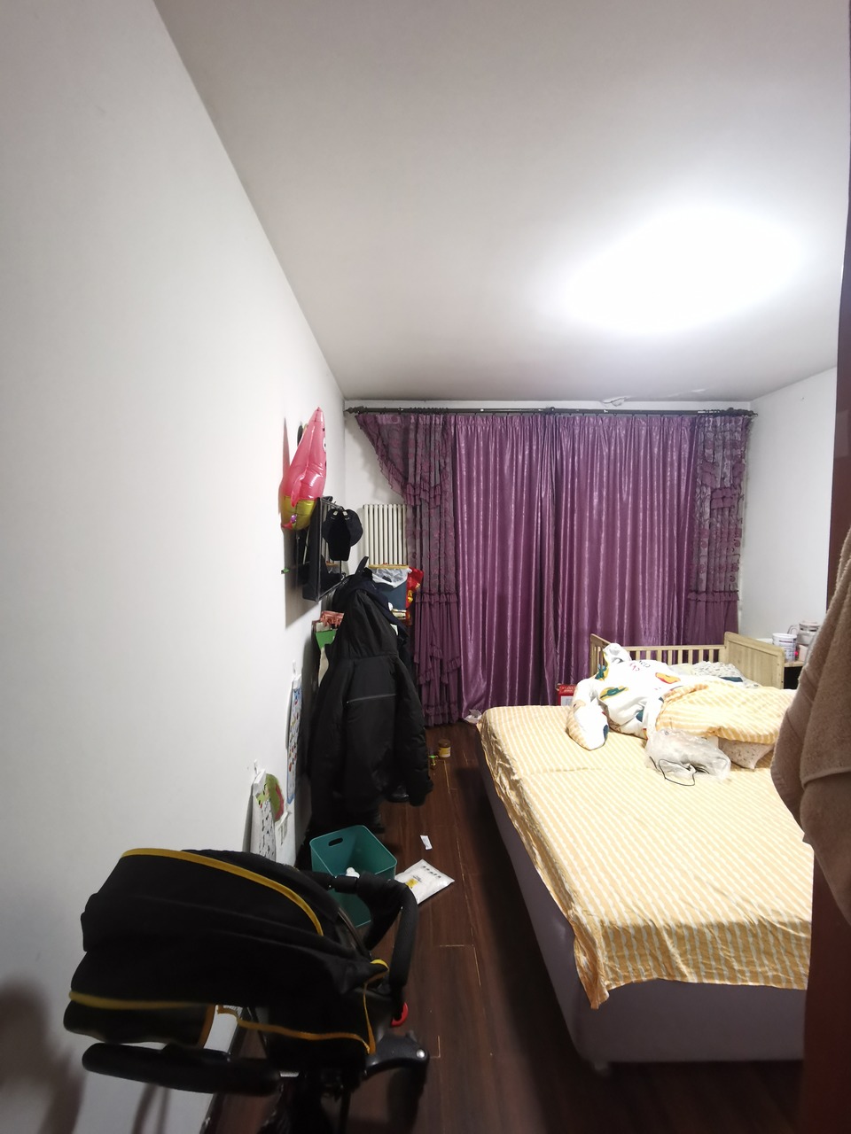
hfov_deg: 78.1
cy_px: 567
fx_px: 524
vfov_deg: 94.5
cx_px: 426
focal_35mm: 16
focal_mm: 2.35
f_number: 2.2
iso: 1000
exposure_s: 1/25
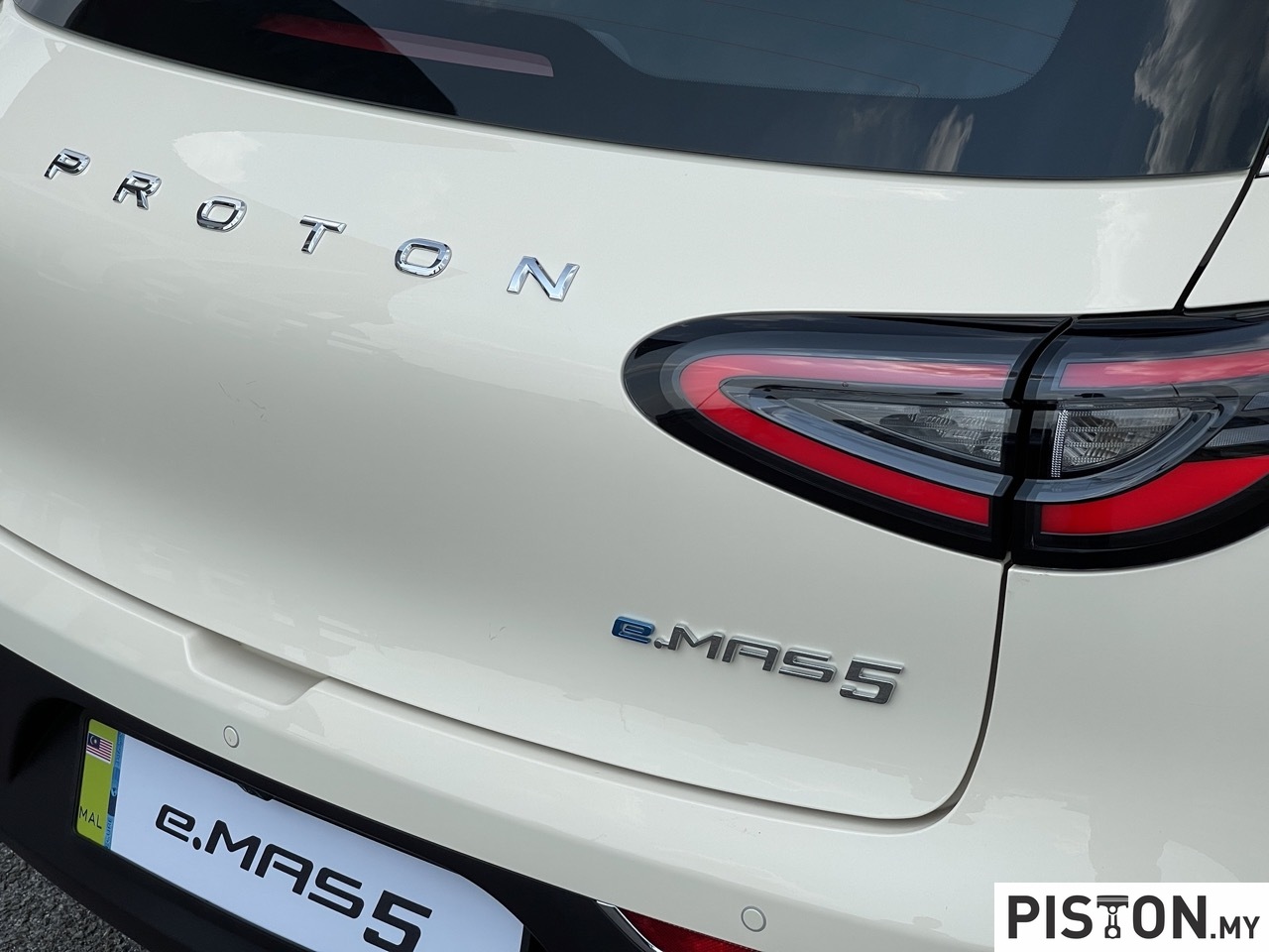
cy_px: 476
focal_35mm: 64
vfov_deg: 22.9
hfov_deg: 30.3
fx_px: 2346
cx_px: 634
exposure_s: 1/1980
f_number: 2.2
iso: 20
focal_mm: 7.5
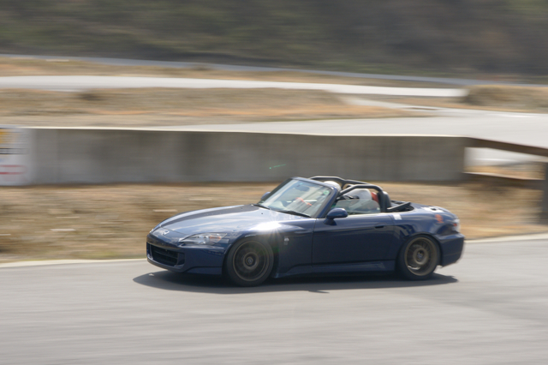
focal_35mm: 112
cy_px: 182
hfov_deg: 18.2
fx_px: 1712
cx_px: 274
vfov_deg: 12.2
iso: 200
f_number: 13
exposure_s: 1/100
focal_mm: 75
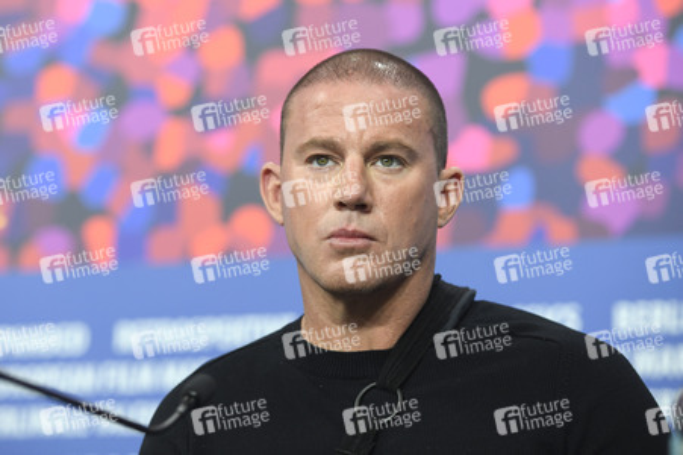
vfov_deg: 11.0
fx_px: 2370
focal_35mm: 125
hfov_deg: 16.4
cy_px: 228
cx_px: 342
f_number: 4
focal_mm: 125
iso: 1000
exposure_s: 1/250
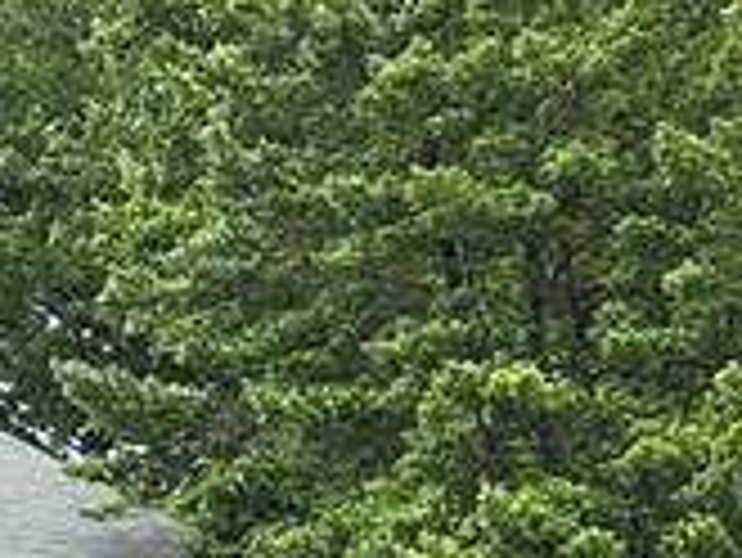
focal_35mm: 149
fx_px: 3196
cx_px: -1515
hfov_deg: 9.9
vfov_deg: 9.5
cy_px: 999
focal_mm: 6.86
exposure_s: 1/341
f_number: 1.78
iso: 80
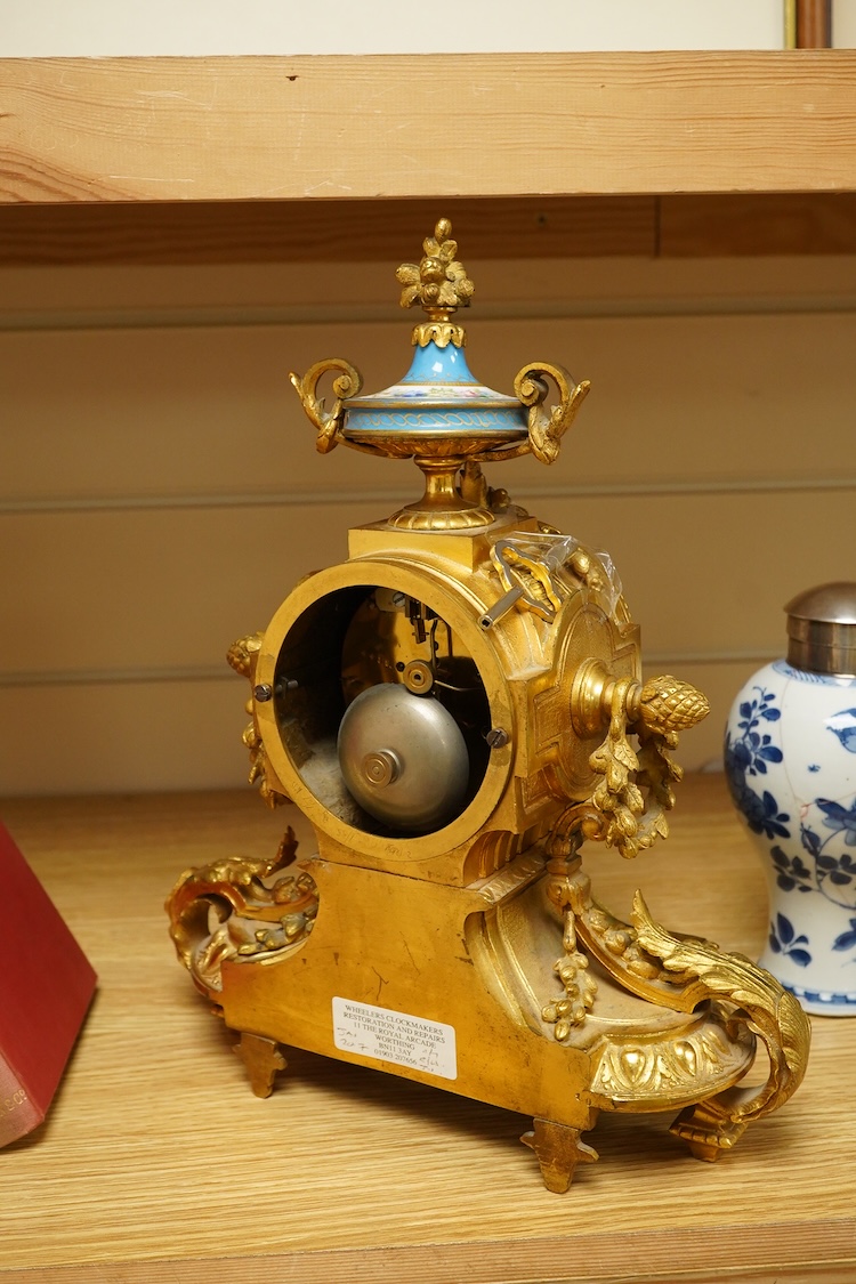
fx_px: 1605
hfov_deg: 29.9
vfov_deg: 43.6
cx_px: 428
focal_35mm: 45
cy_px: 642
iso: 2000
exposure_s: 1/125
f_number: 9
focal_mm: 30
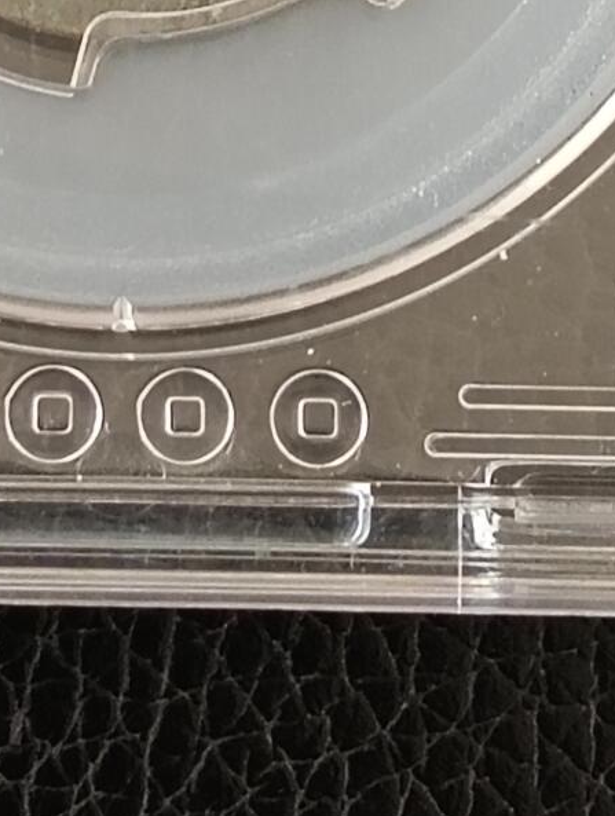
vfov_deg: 10.8
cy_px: -392
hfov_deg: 8.5
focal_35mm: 176
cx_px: 191
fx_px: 4156
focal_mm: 3.98
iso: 320
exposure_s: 1/33.3
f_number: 1.8
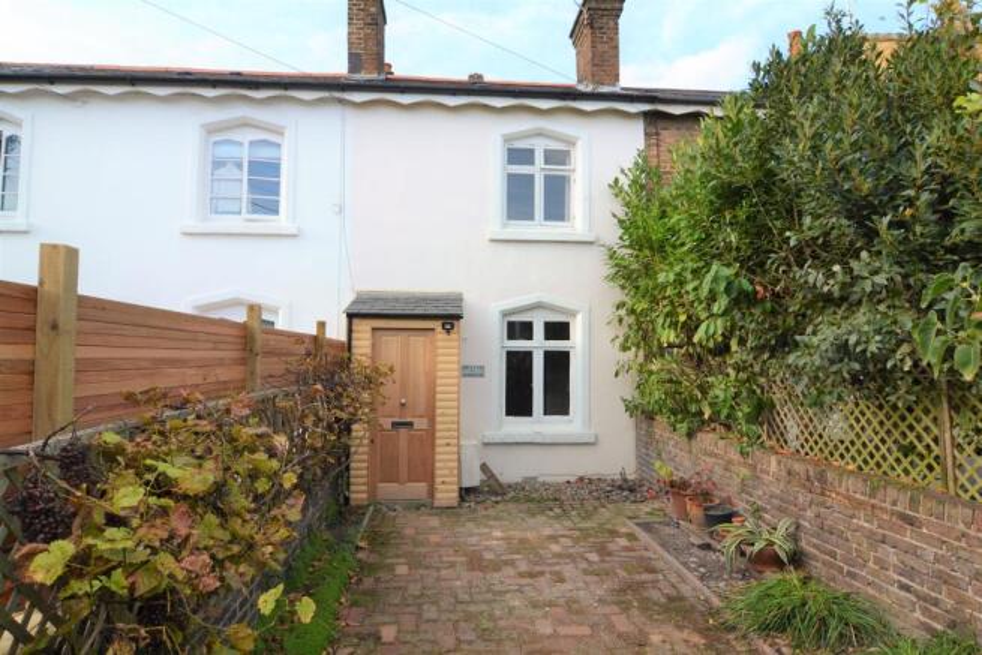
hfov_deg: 85.4
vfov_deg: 63.2
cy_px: 328
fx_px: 532
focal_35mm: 20
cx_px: 491
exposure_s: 1/250
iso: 400
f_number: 8
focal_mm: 13
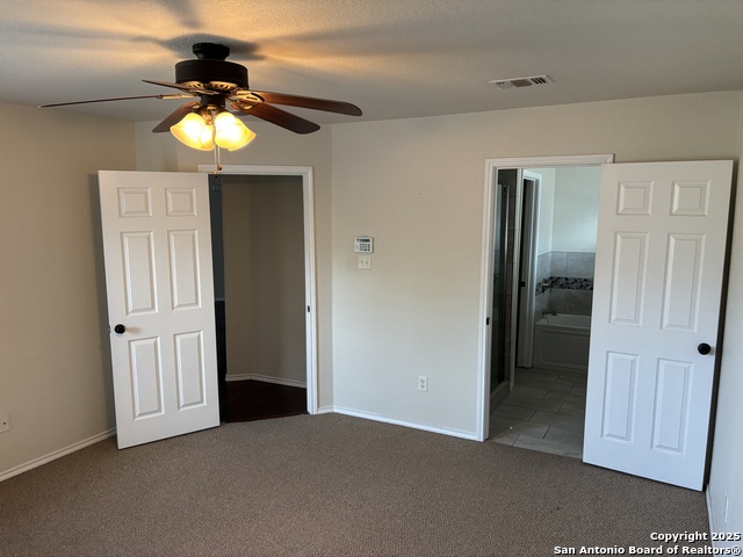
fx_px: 558
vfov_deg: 53.1
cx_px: 372
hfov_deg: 67.3
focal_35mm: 26
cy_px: 278
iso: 200
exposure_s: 1/60
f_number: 1.6
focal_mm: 5.96
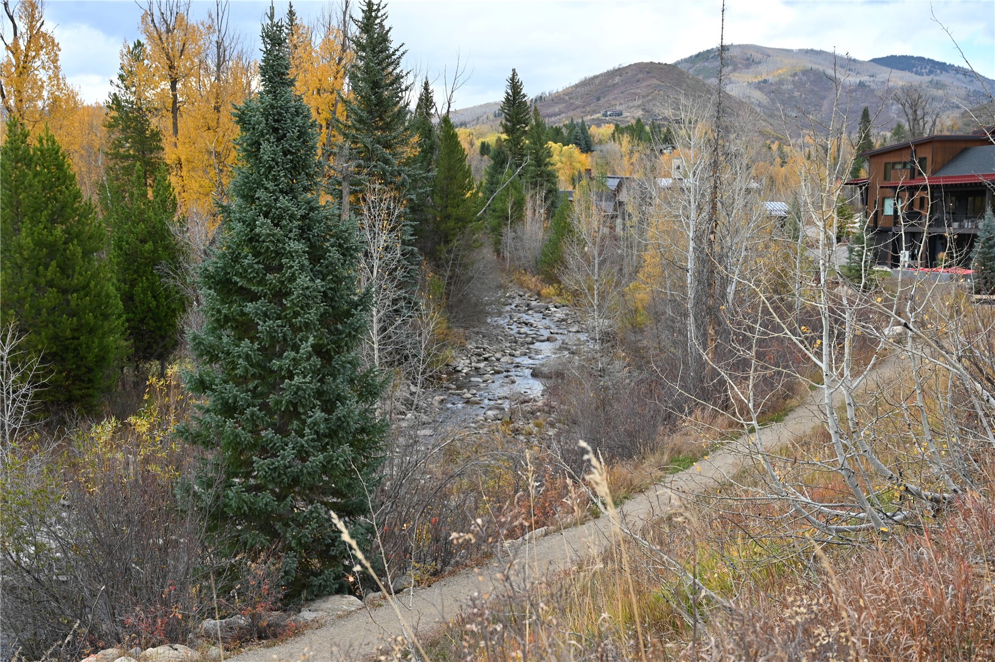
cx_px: 498
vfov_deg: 31.8
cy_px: 331
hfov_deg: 46.4
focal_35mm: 42
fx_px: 1160
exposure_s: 1/250
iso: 200
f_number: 5.6
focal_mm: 42
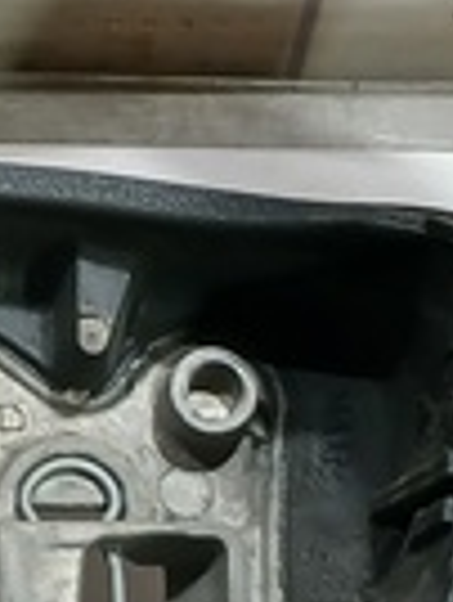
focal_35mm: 206
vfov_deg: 9.6
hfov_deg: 7.2
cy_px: 427
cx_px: -58
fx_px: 3583
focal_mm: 4
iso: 80
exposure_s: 1/50
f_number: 1.8
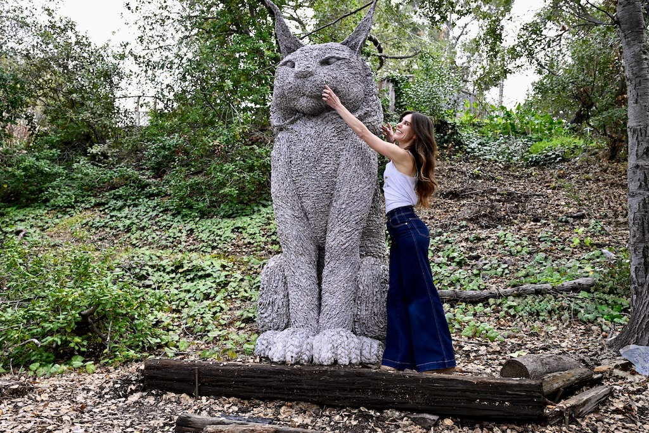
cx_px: 324
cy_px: 216
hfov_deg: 63.7
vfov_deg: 45.0
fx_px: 523
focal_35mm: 29
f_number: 4
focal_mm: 29
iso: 280
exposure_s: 1/250
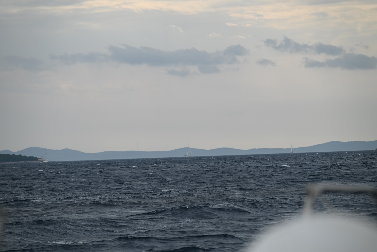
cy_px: 126
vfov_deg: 8.9
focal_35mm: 155
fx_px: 1624
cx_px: 188
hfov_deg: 13.2
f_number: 5.6
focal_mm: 155
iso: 180
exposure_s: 1/1000
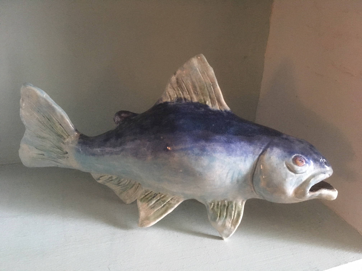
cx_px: 181
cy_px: 136
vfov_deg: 48.2
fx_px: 303
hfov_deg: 61.7
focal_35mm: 29
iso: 320
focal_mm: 4.15
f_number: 2.2
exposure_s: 1/17
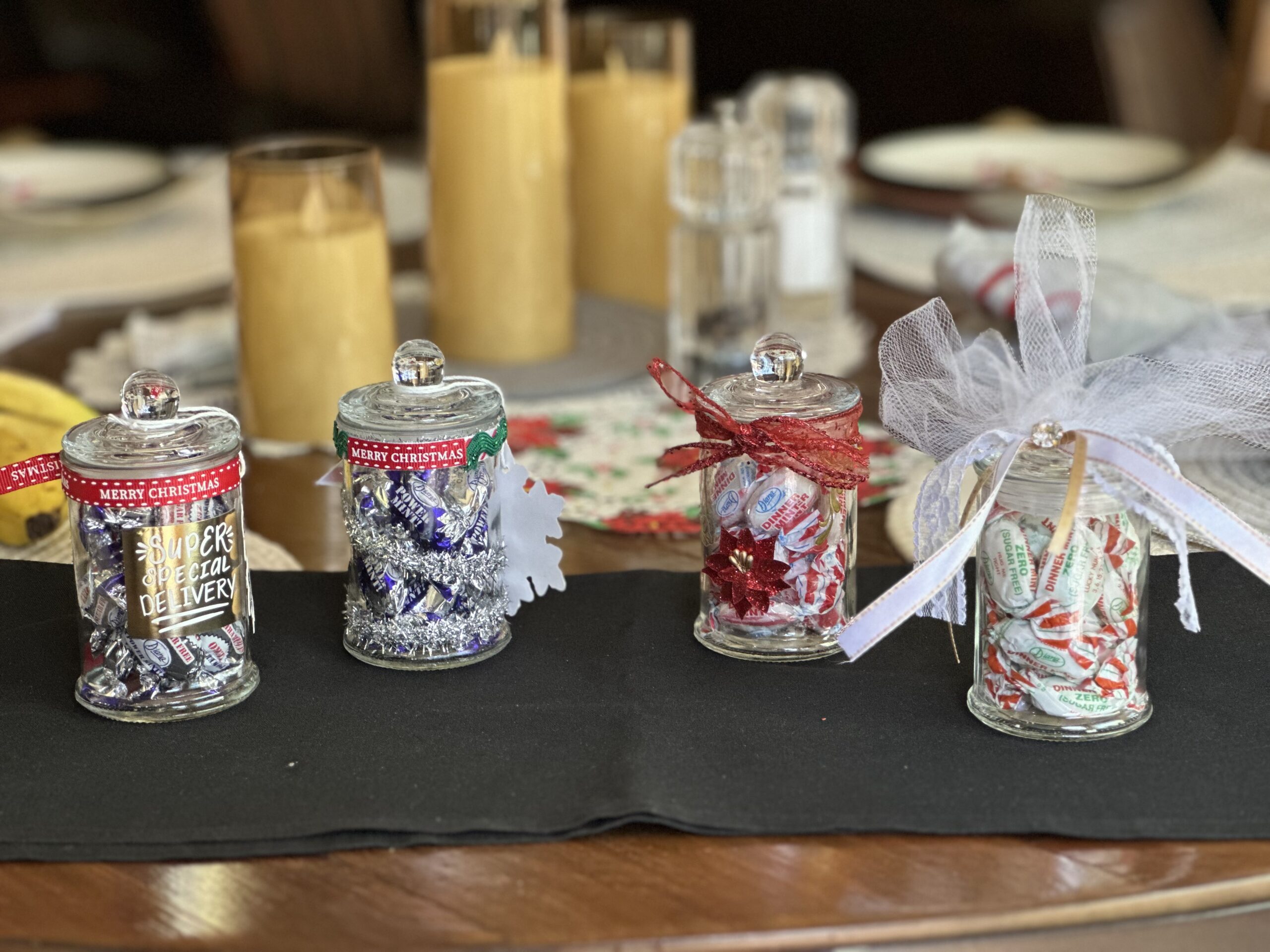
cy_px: 476
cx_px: 635
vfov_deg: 19.1
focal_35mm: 77
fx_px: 2825
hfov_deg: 25.3
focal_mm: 9
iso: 250
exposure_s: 1/64
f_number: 2.8
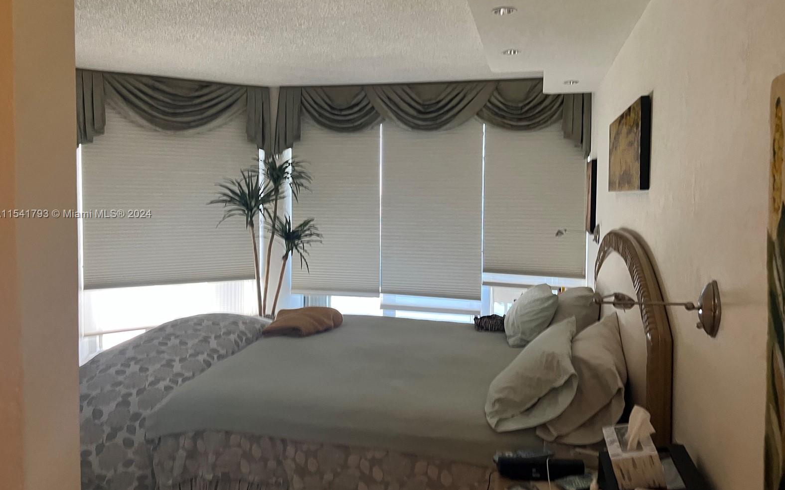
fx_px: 599
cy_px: 215
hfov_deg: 66.5
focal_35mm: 28
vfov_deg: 44.4
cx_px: 391
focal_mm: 5.1
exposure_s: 1/60
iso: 250
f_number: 1.6
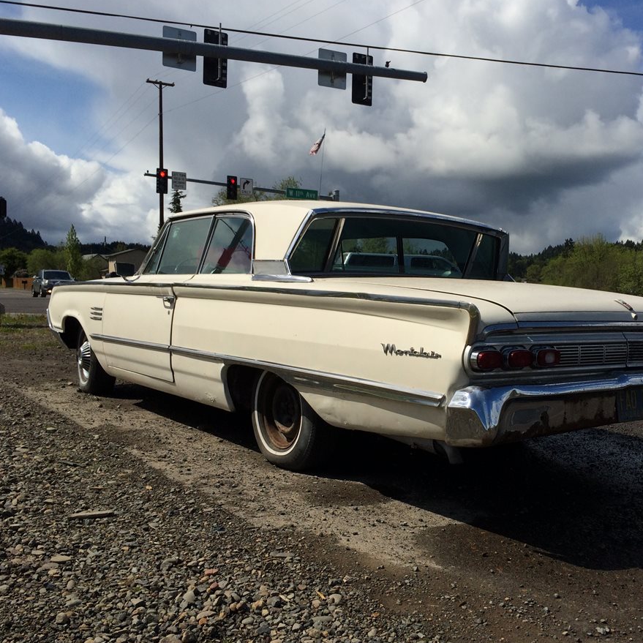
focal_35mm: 35
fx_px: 736
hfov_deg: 46.6
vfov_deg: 47.2
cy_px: 322
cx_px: 415
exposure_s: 1/4566
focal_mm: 4.15
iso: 40
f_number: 2.2
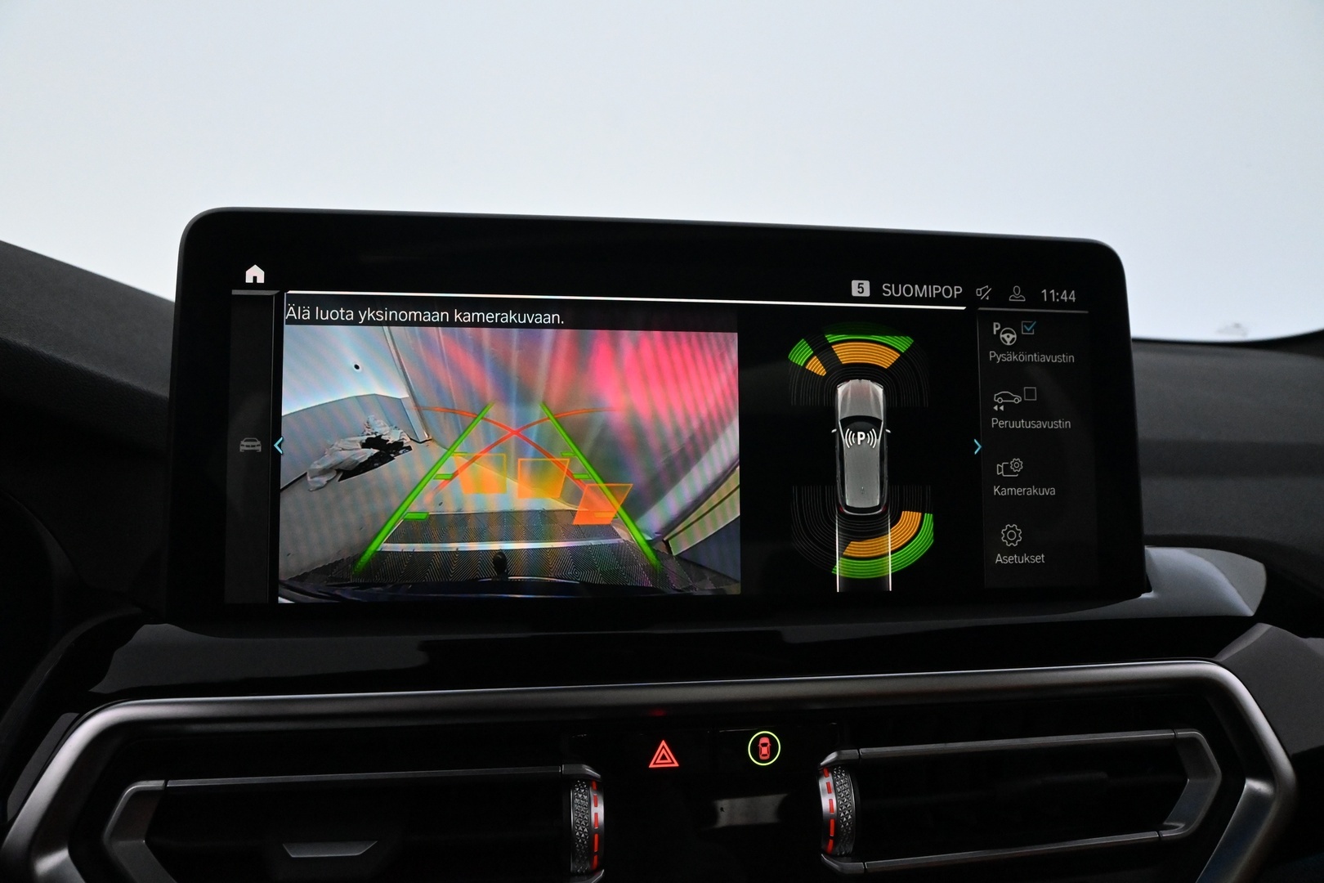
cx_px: 662
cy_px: 442
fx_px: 993
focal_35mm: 27
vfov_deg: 47.9
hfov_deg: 67.4
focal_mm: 18
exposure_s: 1/80
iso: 5000
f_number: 6.3
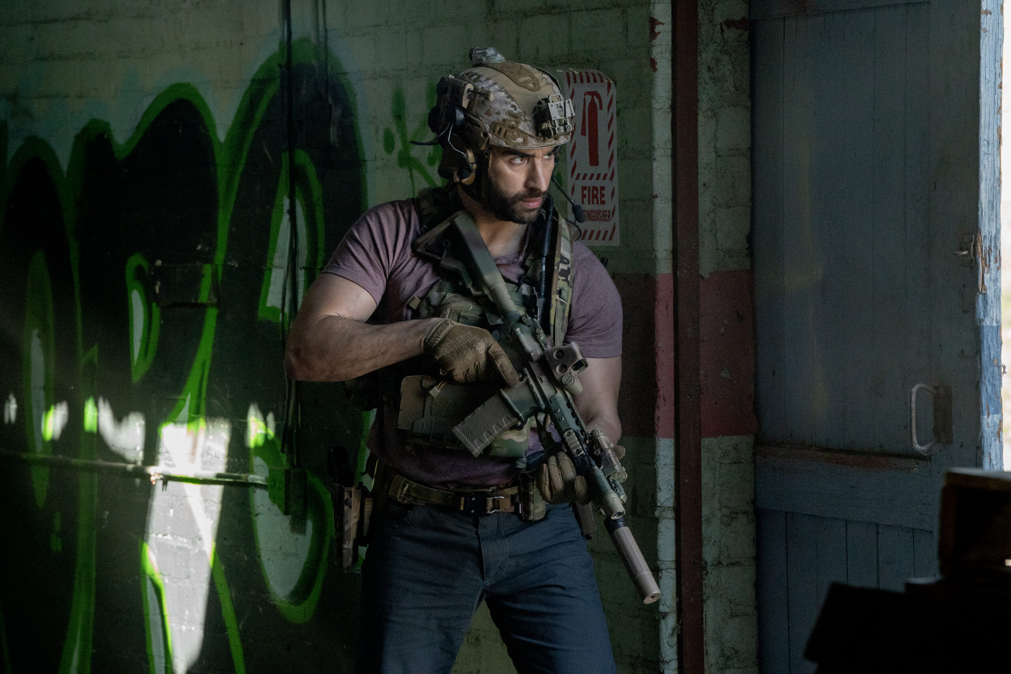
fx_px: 5364
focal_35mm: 191
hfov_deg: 10.8
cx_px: 506
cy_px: 337
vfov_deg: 7.2
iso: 8000
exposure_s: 1/500
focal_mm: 191
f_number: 9
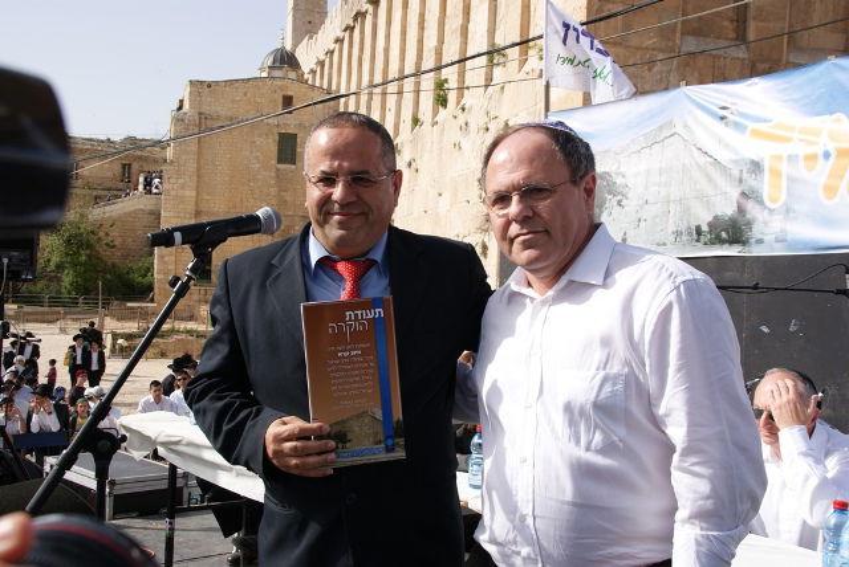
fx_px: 921
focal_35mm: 39
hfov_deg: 49.5
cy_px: 284
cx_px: 424
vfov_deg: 34.3
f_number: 9
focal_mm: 26
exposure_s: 1/160
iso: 100
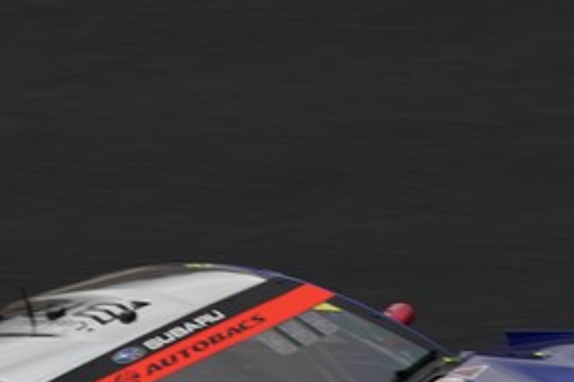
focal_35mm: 990
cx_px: 153
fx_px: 15775
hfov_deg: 2.1
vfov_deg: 1.4
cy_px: 382
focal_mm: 382
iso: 320
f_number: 10
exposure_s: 1/250
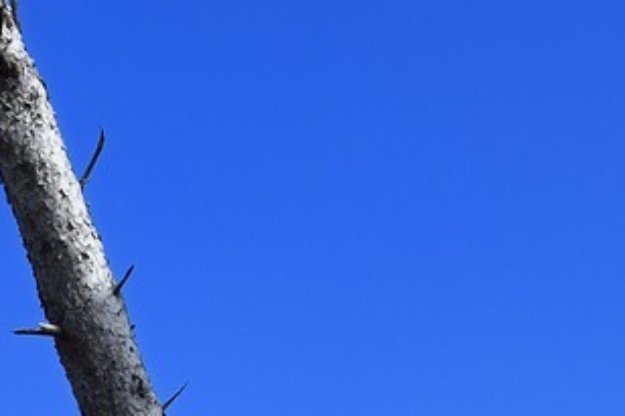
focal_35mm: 182
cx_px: -797
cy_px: 881
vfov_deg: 7.2
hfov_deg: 10.1
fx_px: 3158
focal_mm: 35
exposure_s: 1/320
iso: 200
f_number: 11
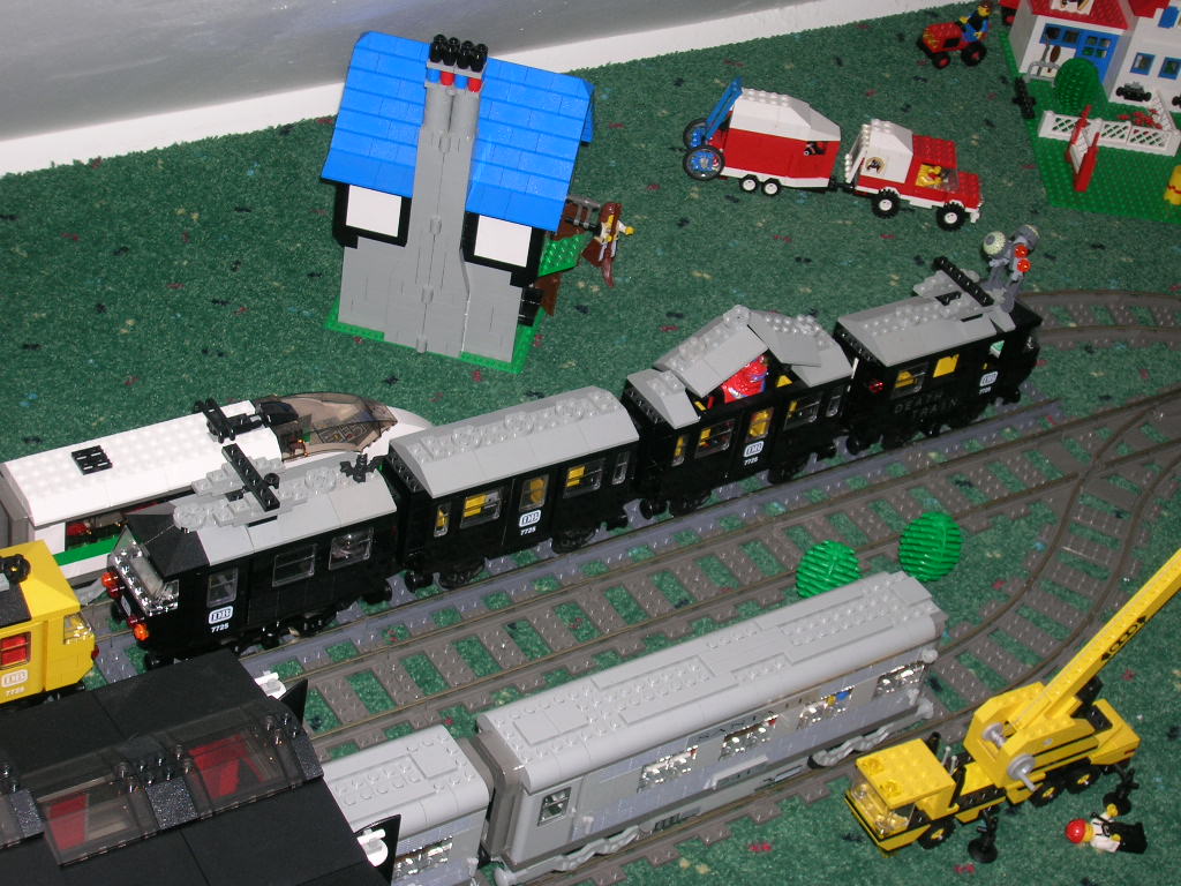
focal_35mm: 63
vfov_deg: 23.3
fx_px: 2149
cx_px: 590
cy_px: 443
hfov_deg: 30.7
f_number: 3.6
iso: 56
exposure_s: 1/60.1
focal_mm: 10.4
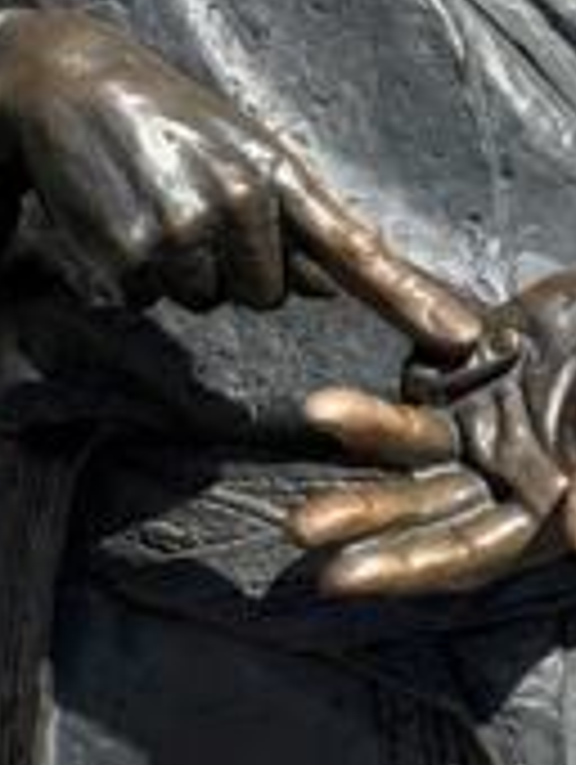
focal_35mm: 169
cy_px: -45
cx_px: -338
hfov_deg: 8.6
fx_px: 3740
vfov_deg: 11.5
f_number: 1.78
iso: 64
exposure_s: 1/3610
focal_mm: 6.76
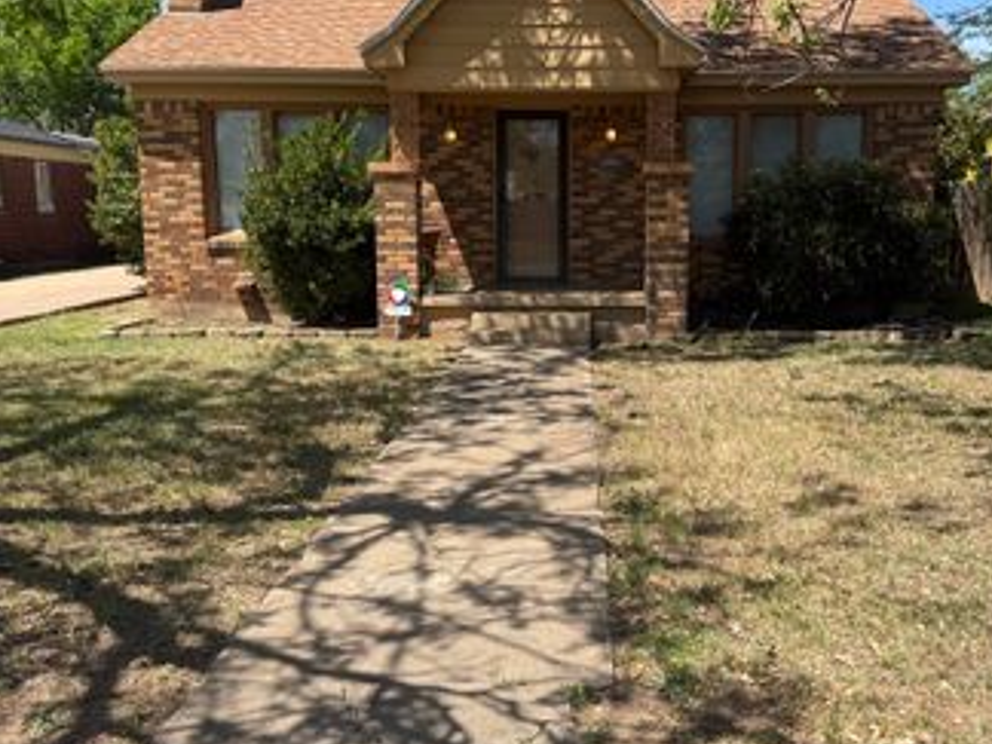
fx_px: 1060
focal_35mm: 37
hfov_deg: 50.0
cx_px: 566
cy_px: 375
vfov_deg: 38.7
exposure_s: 1/3145
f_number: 1.78
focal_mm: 6.76
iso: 80
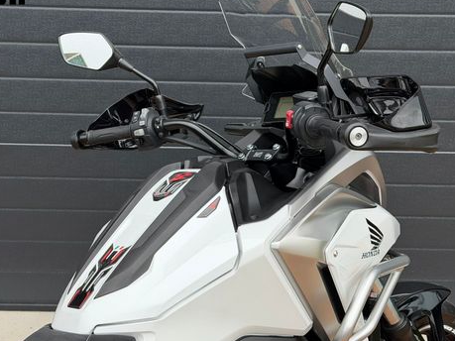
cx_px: 215
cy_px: 176
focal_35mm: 67
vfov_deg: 21.9
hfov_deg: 29.0
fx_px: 880
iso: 80
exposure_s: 1/437
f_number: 1.78
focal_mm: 6.76
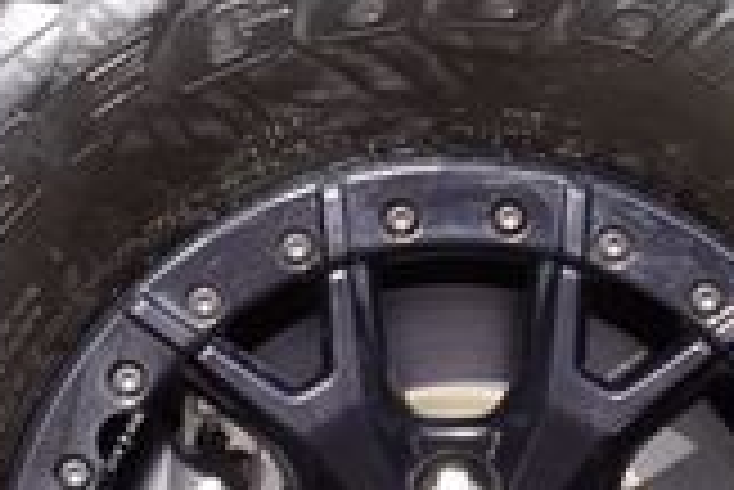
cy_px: 598
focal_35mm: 236
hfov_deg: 8.7
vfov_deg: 5.8
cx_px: 437
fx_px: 4816
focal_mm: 40
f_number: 5.6
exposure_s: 1/160
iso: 100
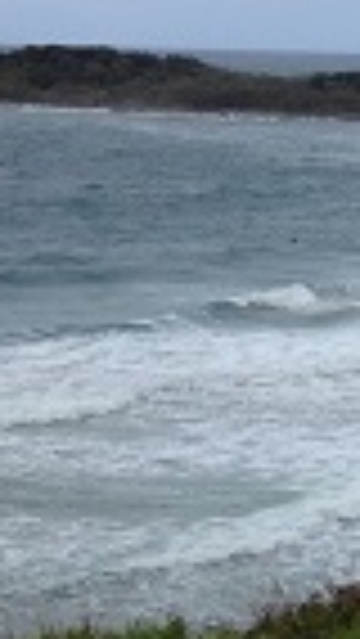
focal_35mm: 134
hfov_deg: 8.2
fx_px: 2271
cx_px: 932
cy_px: 151
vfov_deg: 15.9
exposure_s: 1/2513
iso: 50
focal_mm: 4.28
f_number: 2.4
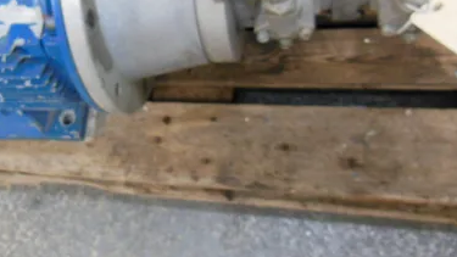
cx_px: 140
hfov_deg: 44.6
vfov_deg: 26.4
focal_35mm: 45
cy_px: 83
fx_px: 545
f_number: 3.5
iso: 400
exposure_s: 1/20
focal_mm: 4.5
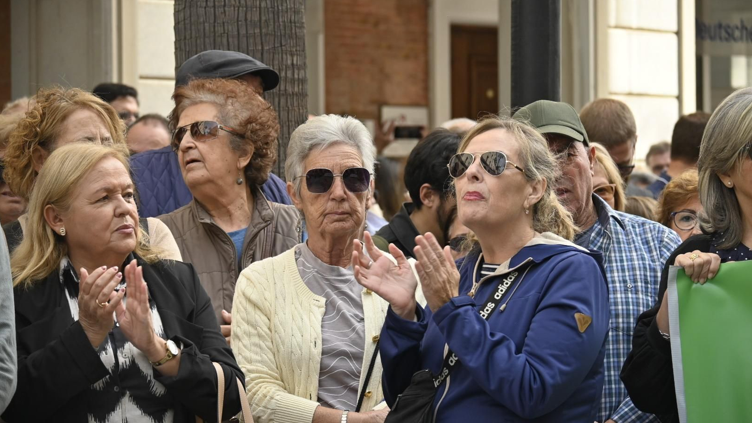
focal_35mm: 158
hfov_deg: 13.6
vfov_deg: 7.7
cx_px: 377
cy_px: 249
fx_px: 3151
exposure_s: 1/400
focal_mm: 100
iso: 400
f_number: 5.6
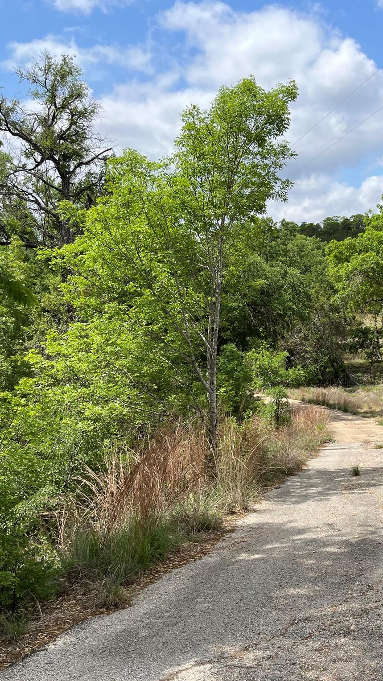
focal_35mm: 38
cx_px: 369
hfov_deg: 29.4
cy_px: 340
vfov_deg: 52.8
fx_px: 686
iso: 50
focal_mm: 5.1
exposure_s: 1/2632
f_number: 1.6
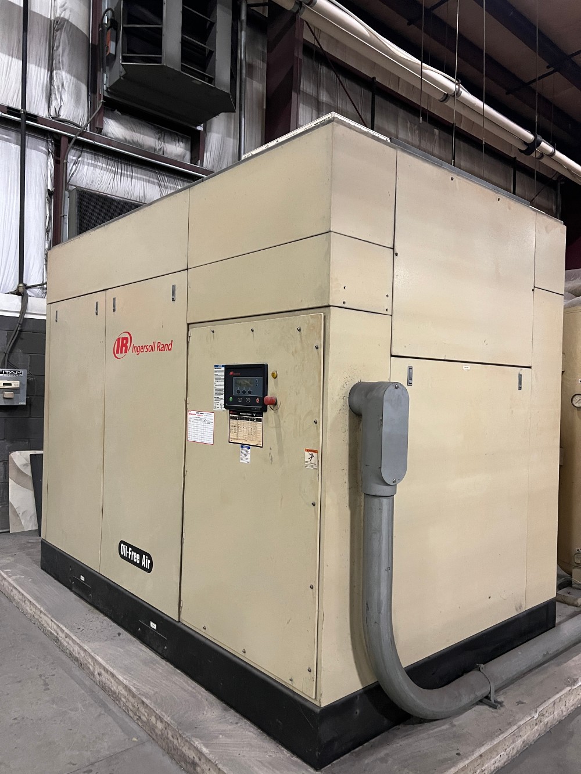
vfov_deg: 67.3
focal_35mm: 26
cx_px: 290
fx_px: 582
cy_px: 387
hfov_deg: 53.1
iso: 640
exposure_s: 1/40
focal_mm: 5.7
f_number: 1.5
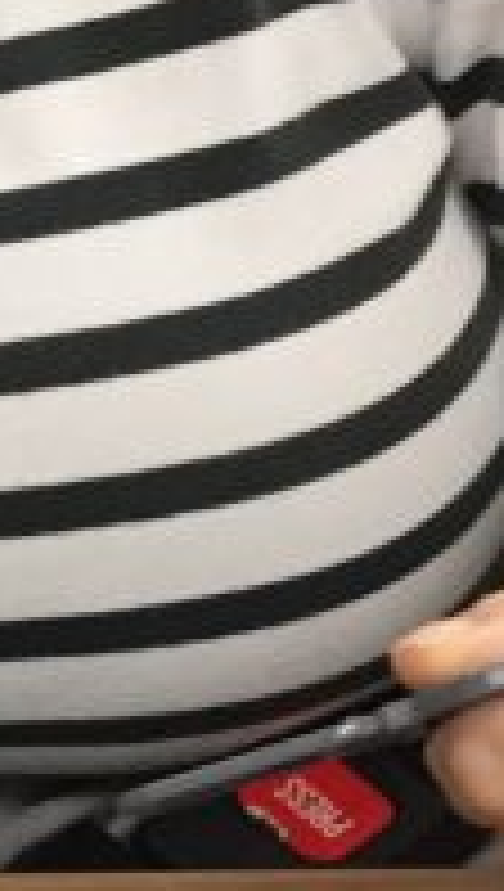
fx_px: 3856
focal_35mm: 163
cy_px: 328
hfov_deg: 6.8
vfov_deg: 13.2
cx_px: -950
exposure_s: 1/30
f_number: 2.2
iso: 100
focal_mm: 4.15
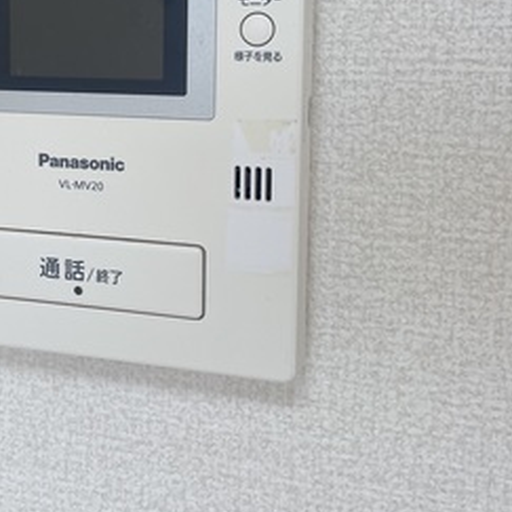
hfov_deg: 31.4
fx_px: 887
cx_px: 110
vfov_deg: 31.4
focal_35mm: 53
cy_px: 110
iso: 50
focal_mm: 4.2
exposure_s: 1/120
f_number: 1.6
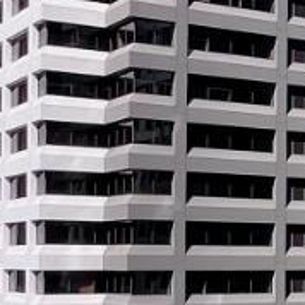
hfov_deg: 14.5
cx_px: 629
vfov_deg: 17.9
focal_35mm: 97
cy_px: 178
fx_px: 967
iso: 32
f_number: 1.8
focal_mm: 1.57
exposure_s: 1/2660
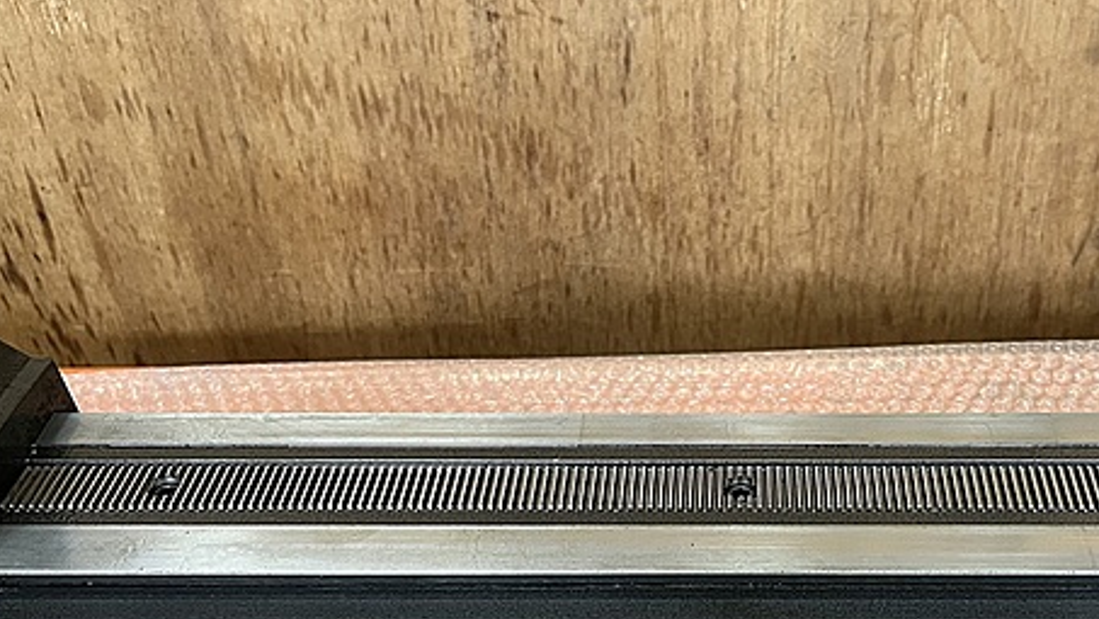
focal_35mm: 40
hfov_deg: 49.4
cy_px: 524
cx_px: 750
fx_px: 1166
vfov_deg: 28.8
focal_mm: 5.1
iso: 250
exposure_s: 1/60
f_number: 1.6
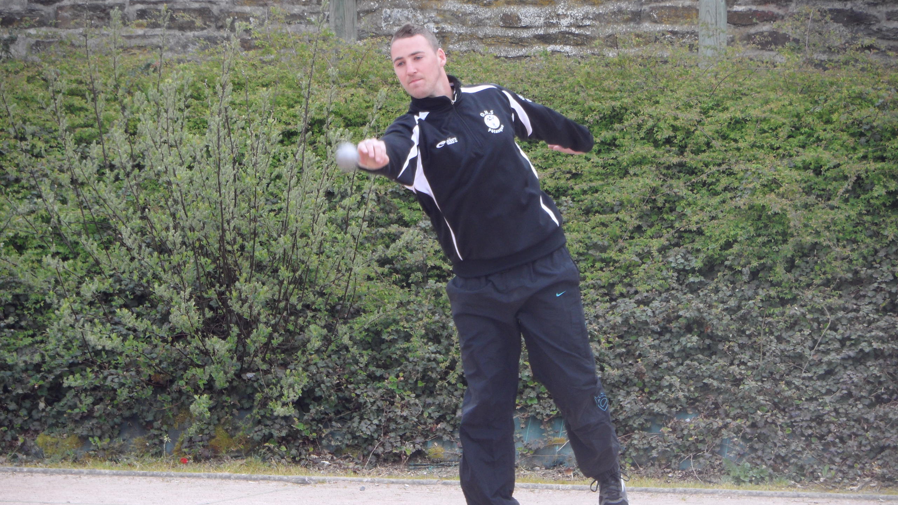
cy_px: 314
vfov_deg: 5.3
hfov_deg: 9.4
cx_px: 449
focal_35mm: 229
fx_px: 5453
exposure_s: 1/180
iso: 100
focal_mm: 34.8
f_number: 4.6
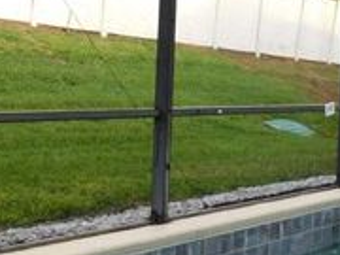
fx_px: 884
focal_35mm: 90
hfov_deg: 20.9
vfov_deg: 16.4
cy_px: 110
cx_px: 352
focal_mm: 4
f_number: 3
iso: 125
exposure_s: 1/125
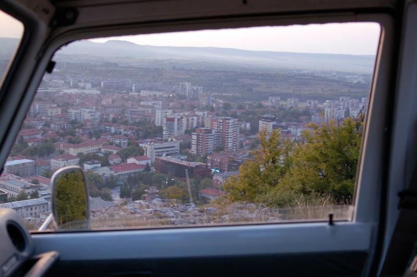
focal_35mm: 51
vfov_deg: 26.4
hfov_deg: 38.9
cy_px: 138
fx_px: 590
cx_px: 208
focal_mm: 34
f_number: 5.6
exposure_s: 1/6
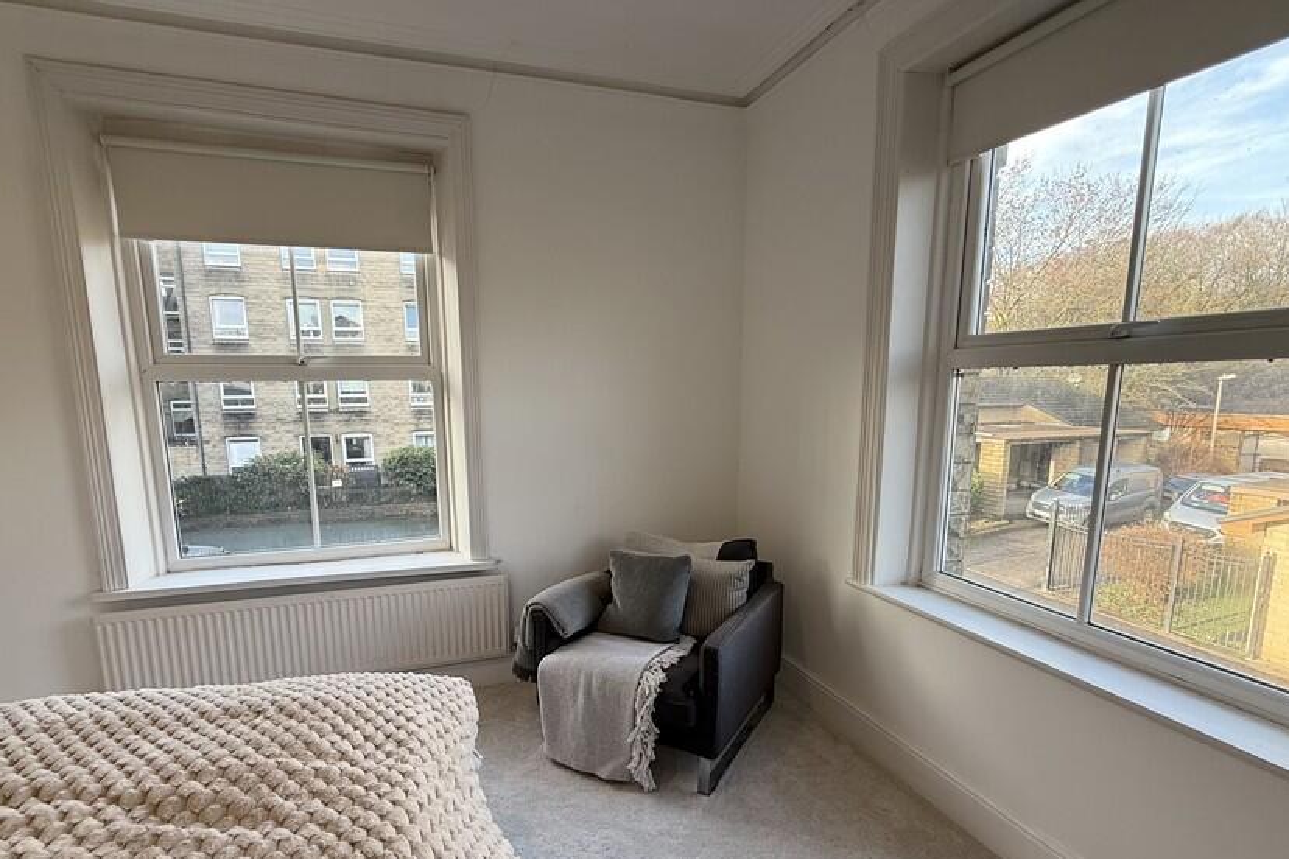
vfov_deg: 67.0
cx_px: 623
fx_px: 644
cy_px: 496
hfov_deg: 90.0
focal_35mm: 18
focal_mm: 2.22
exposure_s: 1/99
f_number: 2.2
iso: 100
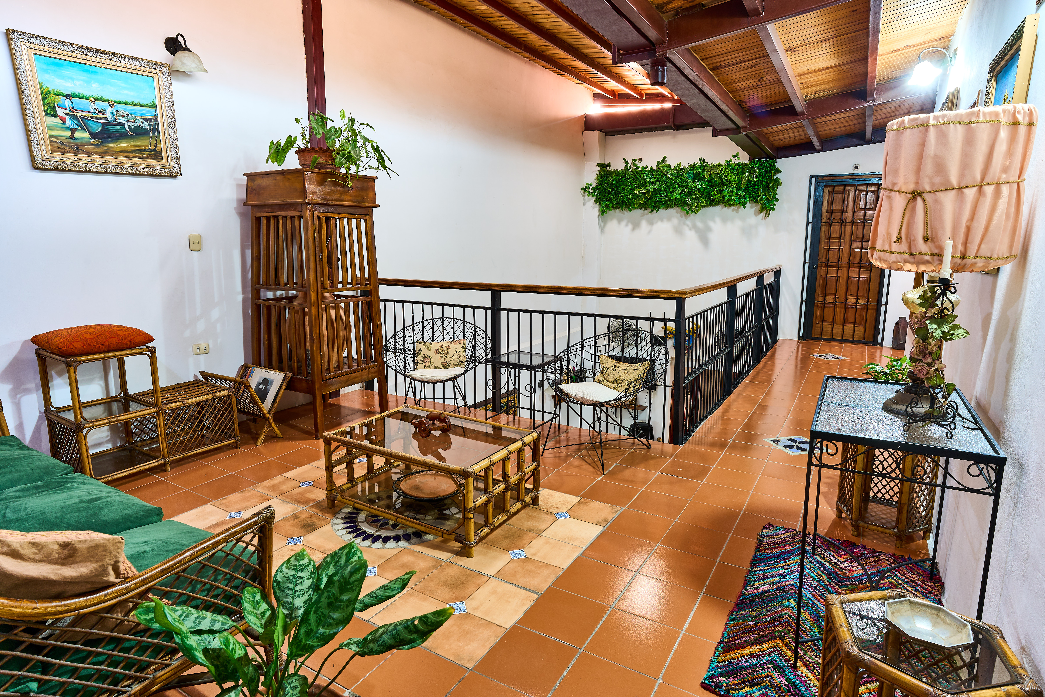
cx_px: 522
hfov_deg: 84.0
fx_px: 581
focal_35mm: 20
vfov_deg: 61.9
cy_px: 348
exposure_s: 3.2
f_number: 11
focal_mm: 20
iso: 100
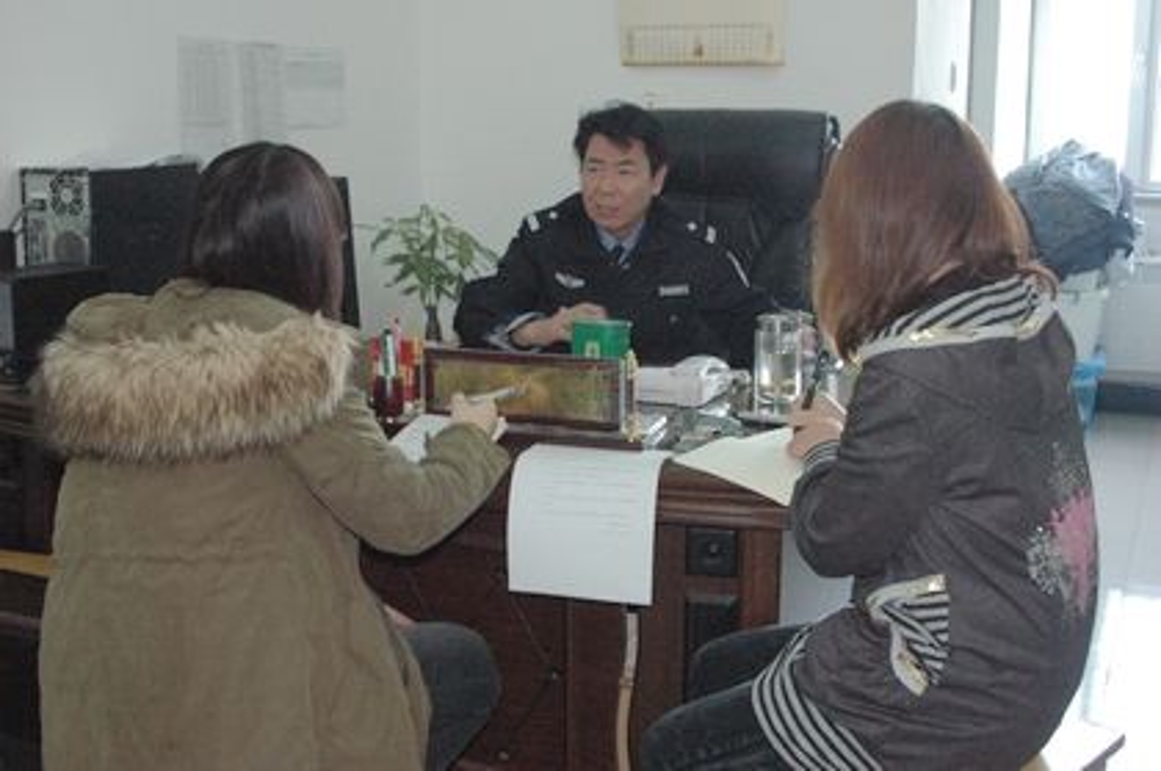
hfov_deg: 46.4
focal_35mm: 42
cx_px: 580
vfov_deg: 31.8
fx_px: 1353
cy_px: 386
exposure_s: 1/60
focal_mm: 28
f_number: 5
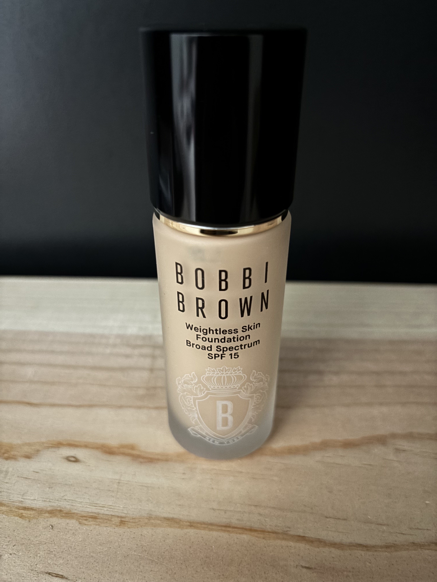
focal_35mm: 26
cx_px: 218
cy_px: 291
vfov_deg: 67.3
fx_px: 438
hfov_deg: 53.1
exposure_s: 1/9
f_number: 1.6
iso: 800
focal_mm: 5.96
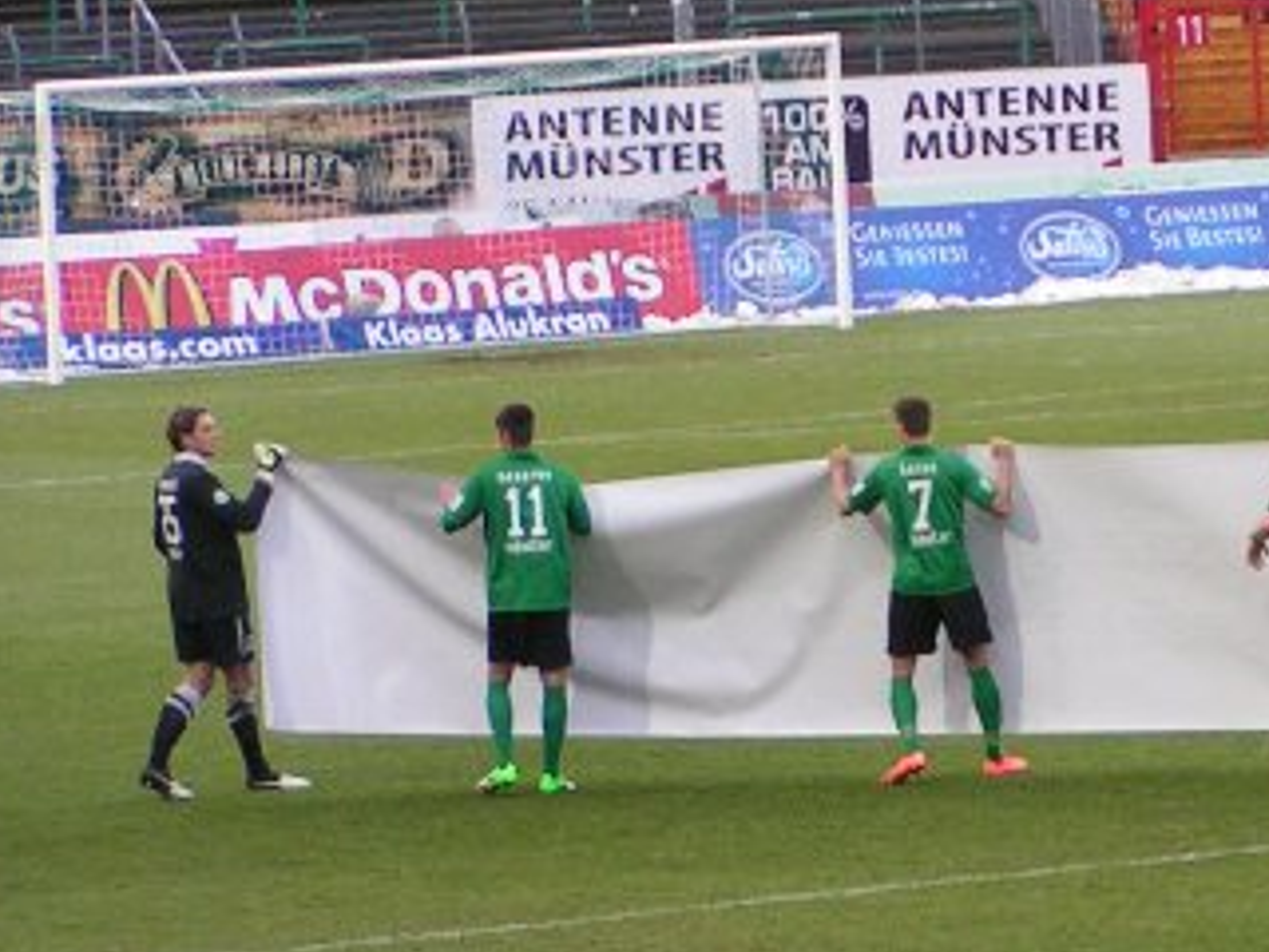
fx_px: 12464
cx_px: 1543
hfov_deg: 5.8
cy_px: 206
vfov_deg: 4.4
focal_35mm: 340
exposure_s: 1/160
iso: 100
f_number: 3.5
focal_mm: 20.9
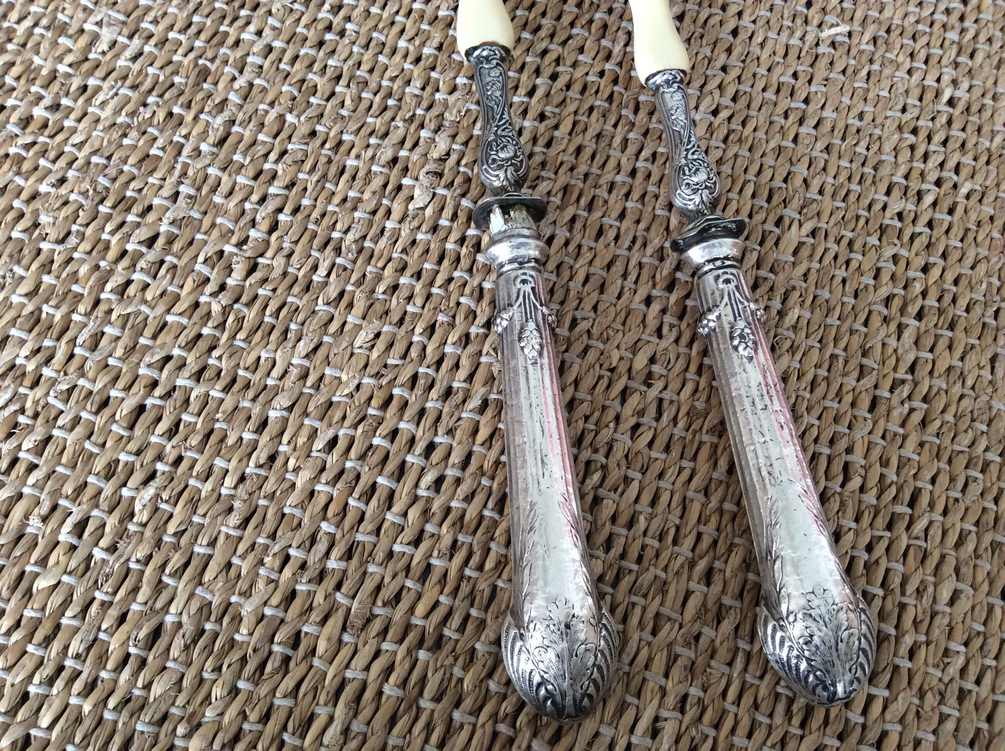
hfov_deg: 56.9
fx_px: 928
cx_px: 502
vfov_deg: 44.1
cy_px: 376
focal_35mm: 32
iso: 80
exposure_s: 1/25
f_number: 2.4
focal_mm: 3.3
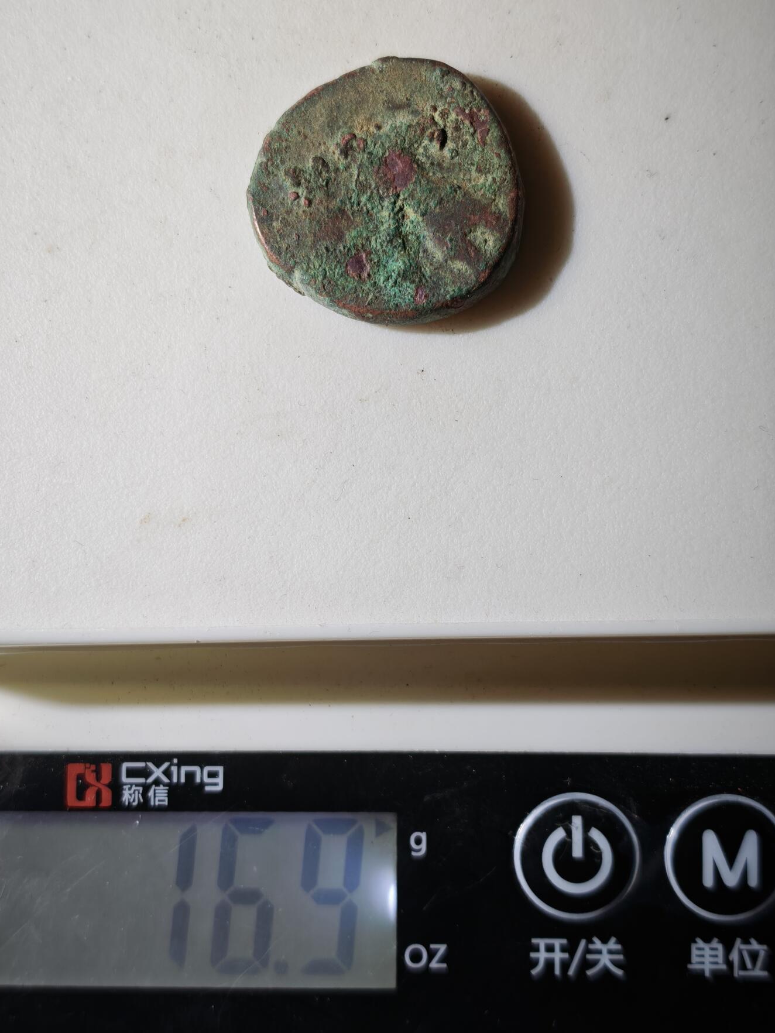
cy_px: 517
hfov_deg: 28.6
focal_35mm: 51
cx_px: 390
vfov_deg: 37.5
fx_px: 1522
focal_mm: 5.85
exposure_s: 1/282
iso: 50
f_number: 1.63
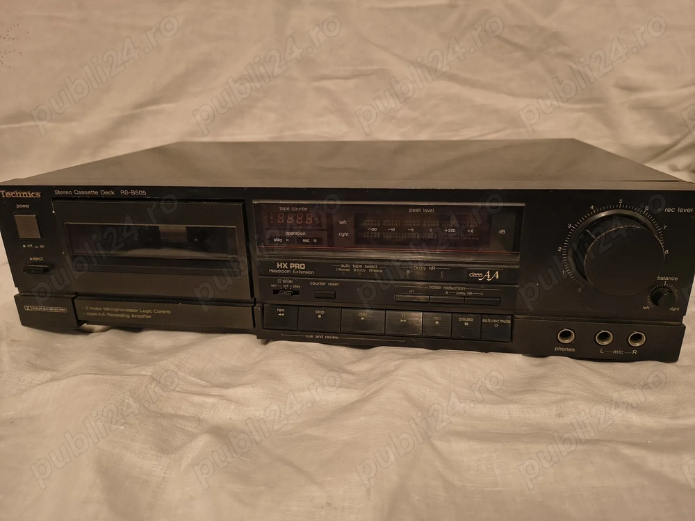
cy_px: 260
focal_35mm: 24
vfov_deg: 56.8
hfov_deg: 71.6
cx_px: 348
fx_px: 482
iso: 935
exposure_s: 1/50
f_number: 1.8
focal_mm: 5.56
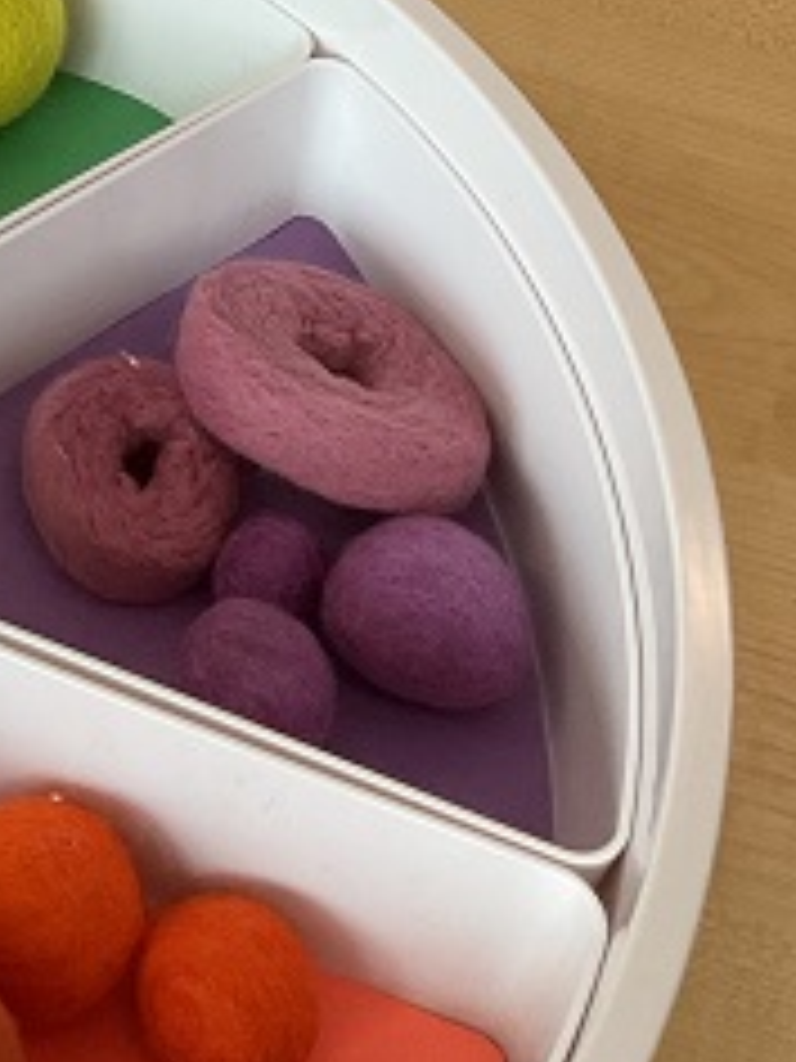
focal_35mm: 82
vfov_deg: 21.1
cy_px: -405
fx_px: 2514
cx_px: -13
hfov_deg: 17.5
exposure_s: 1/60
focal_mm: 3
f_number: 1.8
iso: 64
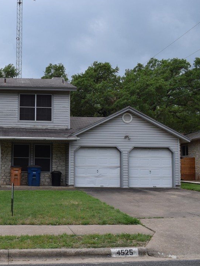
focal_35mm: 46
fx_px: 354
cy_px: 139
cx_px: 9
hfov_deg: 29.8
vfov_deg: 41.2
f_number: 9
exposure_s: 1/320
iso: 200
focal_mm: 20
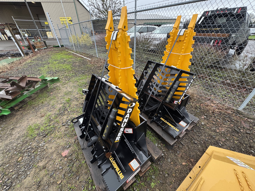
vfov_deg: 85.7
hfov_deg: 102.1
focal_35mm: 14
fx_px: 103
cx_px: 128
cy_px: 96
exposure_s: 1/99
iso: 80
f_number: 2.2
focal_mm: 2.22
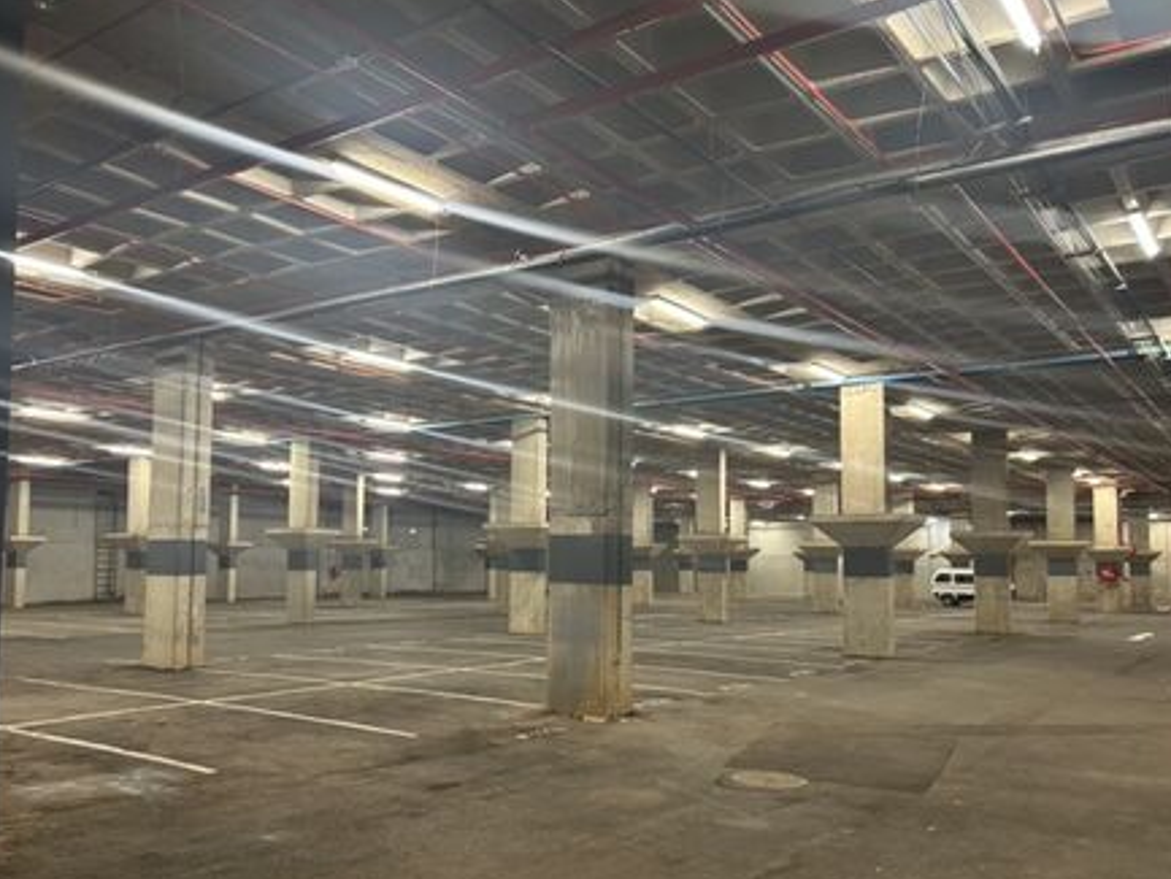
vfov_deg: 46.7
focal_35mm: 30
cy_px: 494
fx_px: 1015
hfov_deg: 59.9
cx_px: 557
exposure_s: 1/60
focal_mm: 5.7
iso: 200
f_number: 1.5
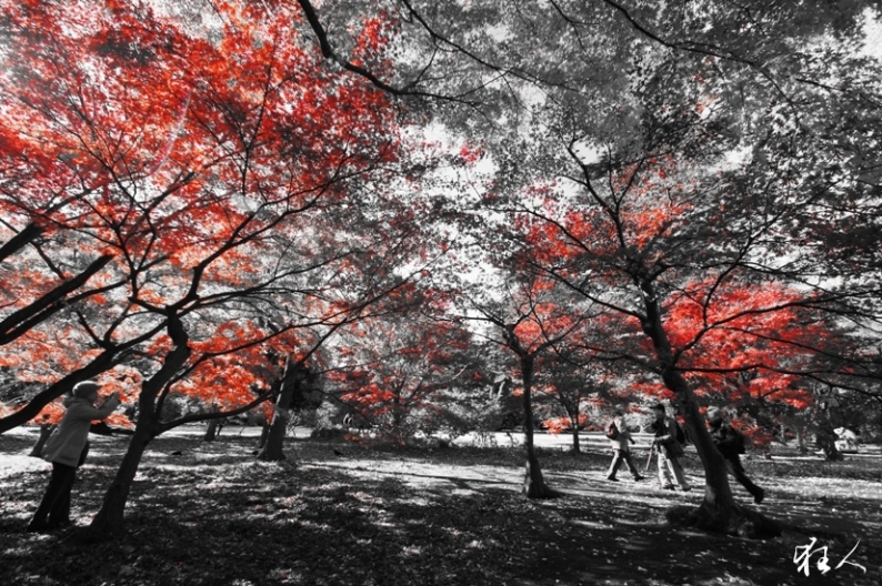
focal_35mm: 15
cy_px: 293
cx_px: 441
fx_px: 367
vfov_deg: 77.2
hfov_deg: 100.4
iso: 100
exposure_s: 1/40
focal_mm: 10
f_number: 5.6
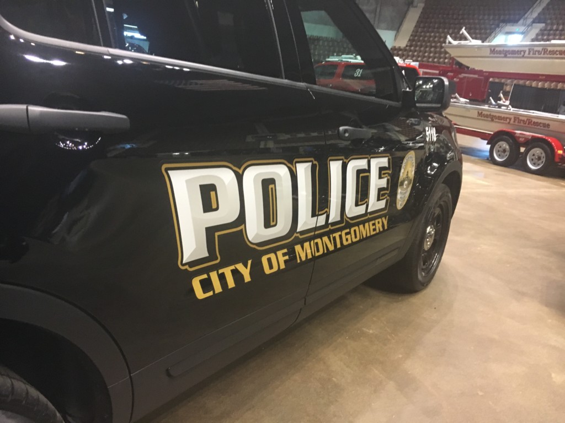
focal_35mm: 29
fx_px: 473
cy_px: 212
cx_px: 282
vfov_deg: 48.2
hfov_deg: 61.7
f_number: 2.2
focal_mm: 4.15
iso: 200
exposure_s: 1/15
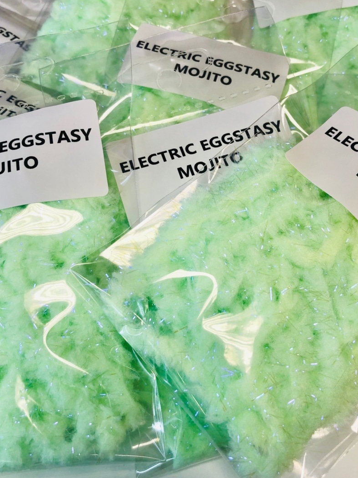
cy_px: 216
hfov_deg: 35.9
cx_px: 205
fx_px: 551
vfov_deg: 46.7
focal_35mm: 40
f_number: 1.8
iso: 32
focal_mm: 4
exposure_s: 1/100
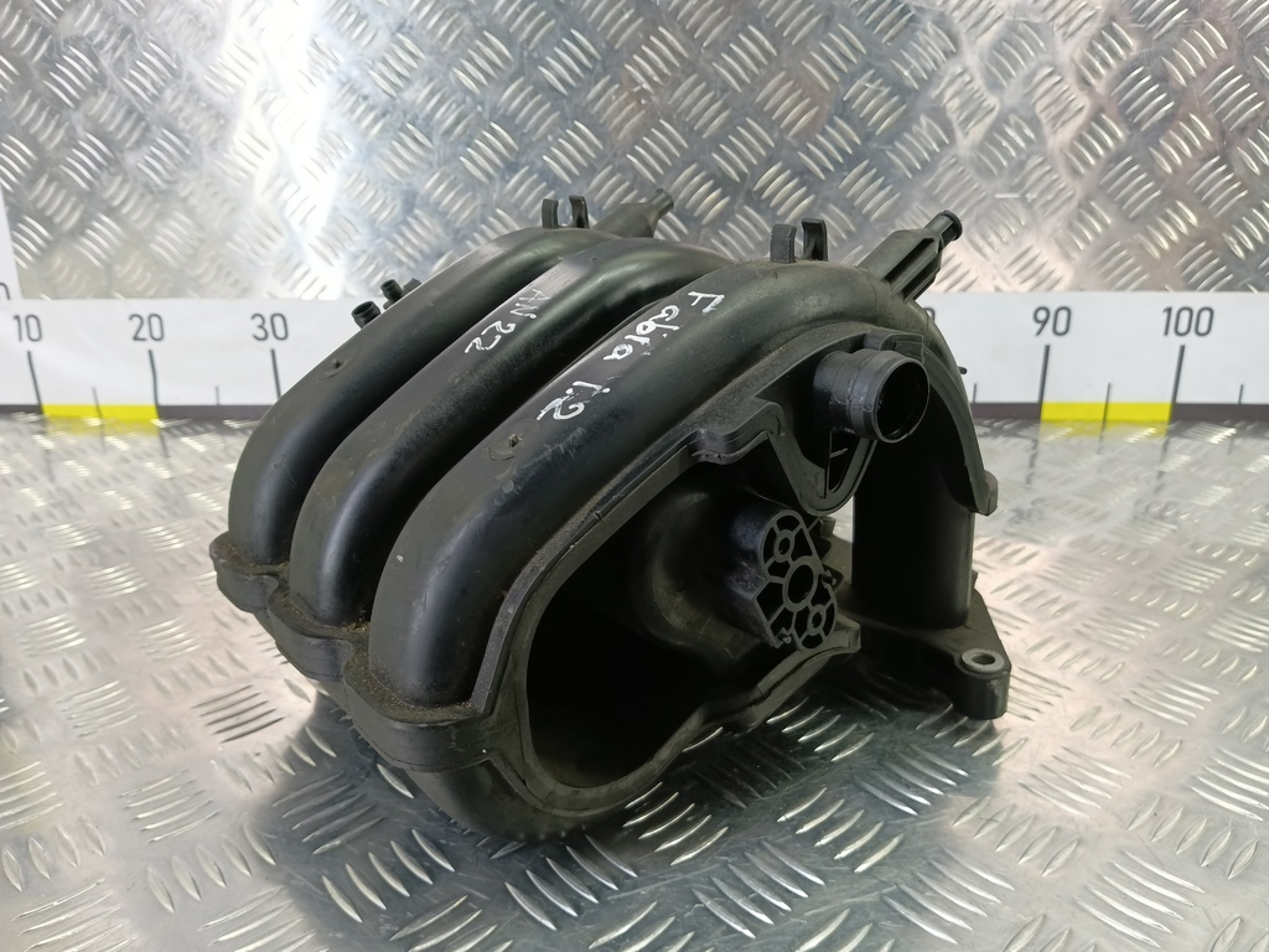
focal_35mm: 23
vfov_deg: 58.9
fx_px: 843
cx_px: 634
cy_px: 476
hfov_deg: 73.9
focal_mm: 4.11
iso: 207
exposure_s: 1/50
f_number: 1.6
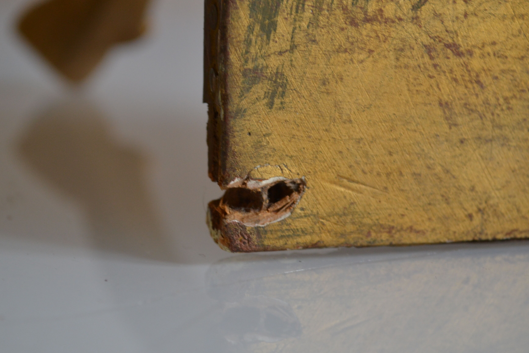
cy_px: 170
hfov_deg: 23.1
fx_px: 1293
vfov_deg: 15.5
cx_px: 225
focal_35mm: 88
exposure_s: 1/20
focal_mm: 44
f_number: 5.3
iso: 400
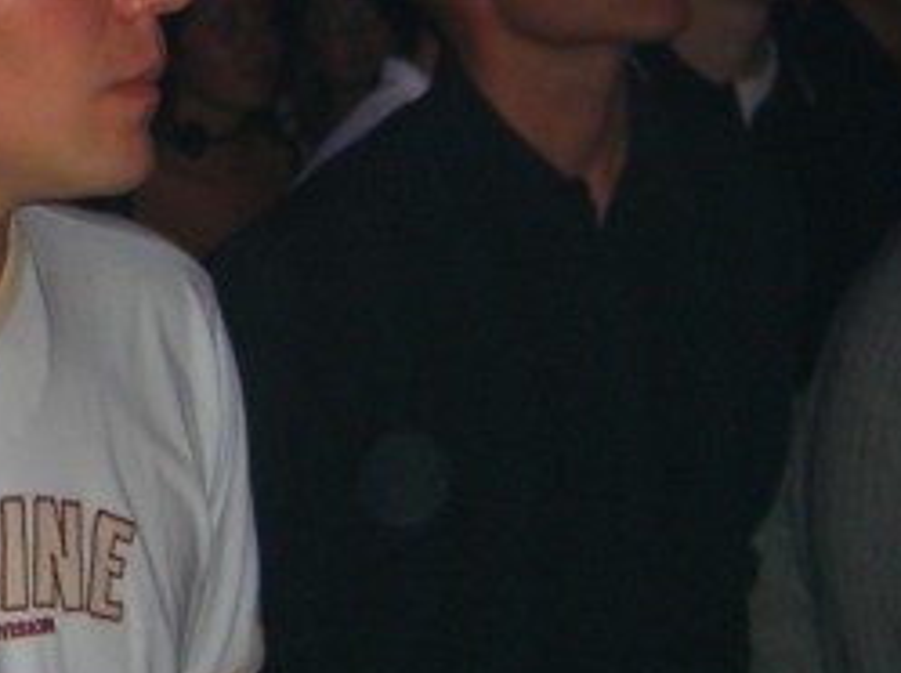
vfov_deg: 10.0
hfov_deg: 13.0
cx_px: -174
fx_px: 3847
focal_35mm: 148
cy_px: 271
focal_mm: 9.5
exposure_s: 1/60
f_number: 3.1
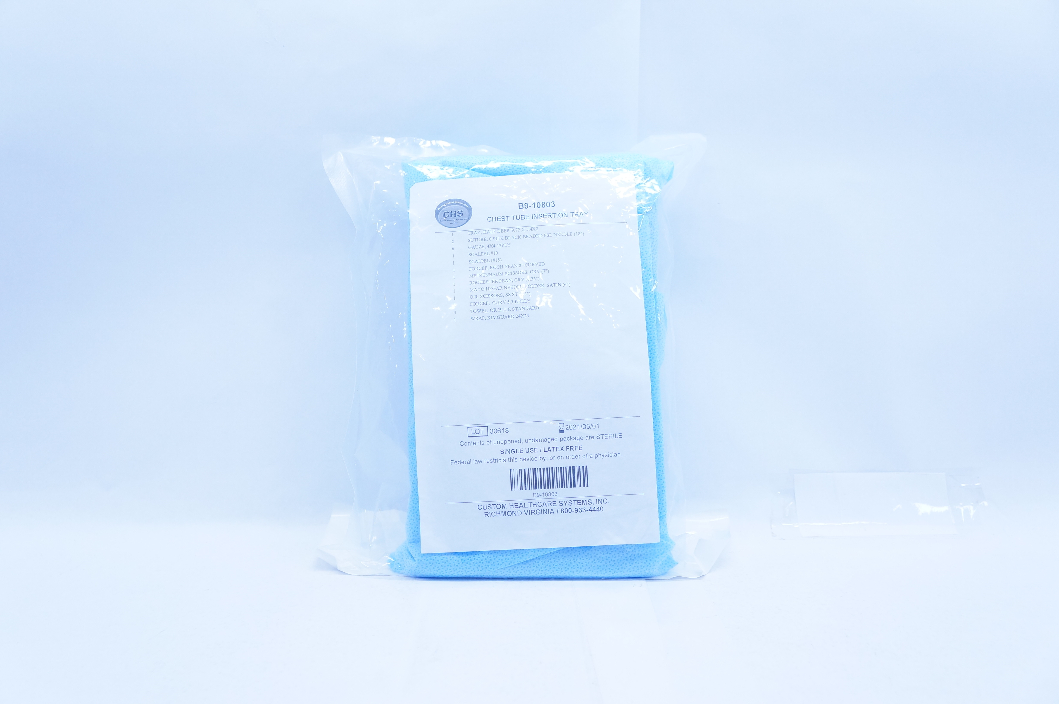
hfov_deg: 51.3
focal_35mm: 38
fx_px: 1102
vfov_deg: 35.4
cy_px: 352
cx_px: 530
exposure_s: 1/200
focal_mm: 25
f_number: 4.5
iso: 800
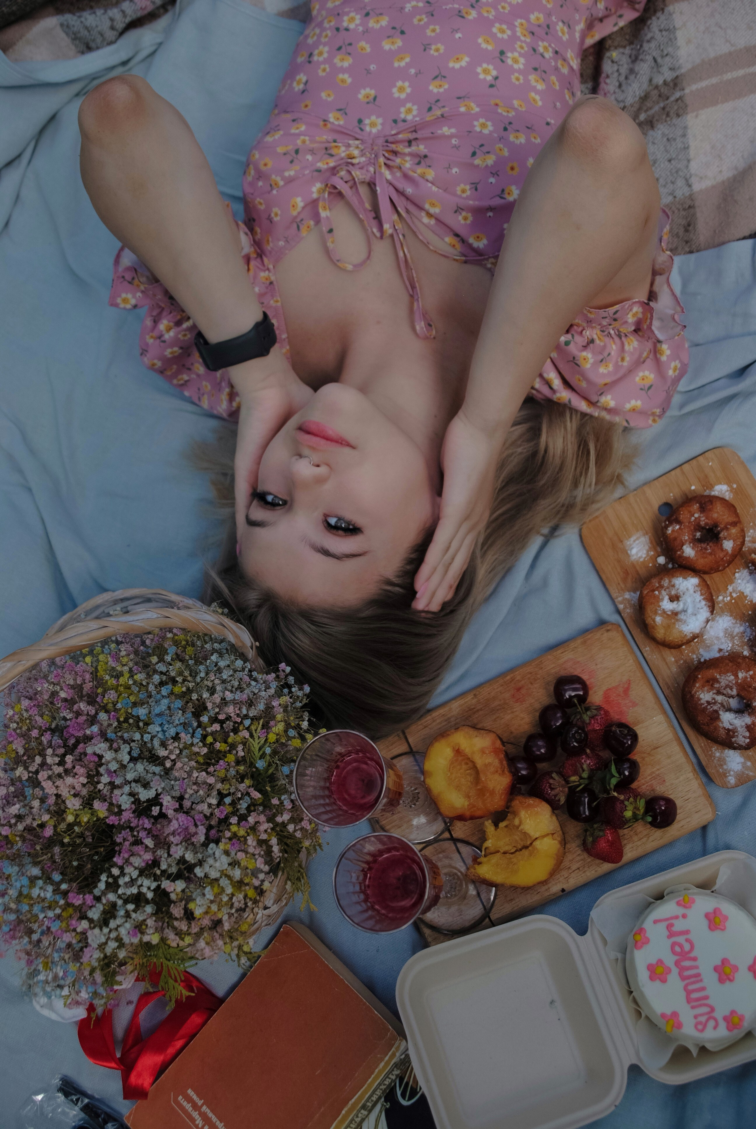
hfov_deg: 30.9
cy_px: 564
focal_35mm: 44
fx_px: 1366
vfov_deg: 44.9
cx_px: 378
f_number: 4
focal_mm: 29
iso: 100
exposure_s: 1/400
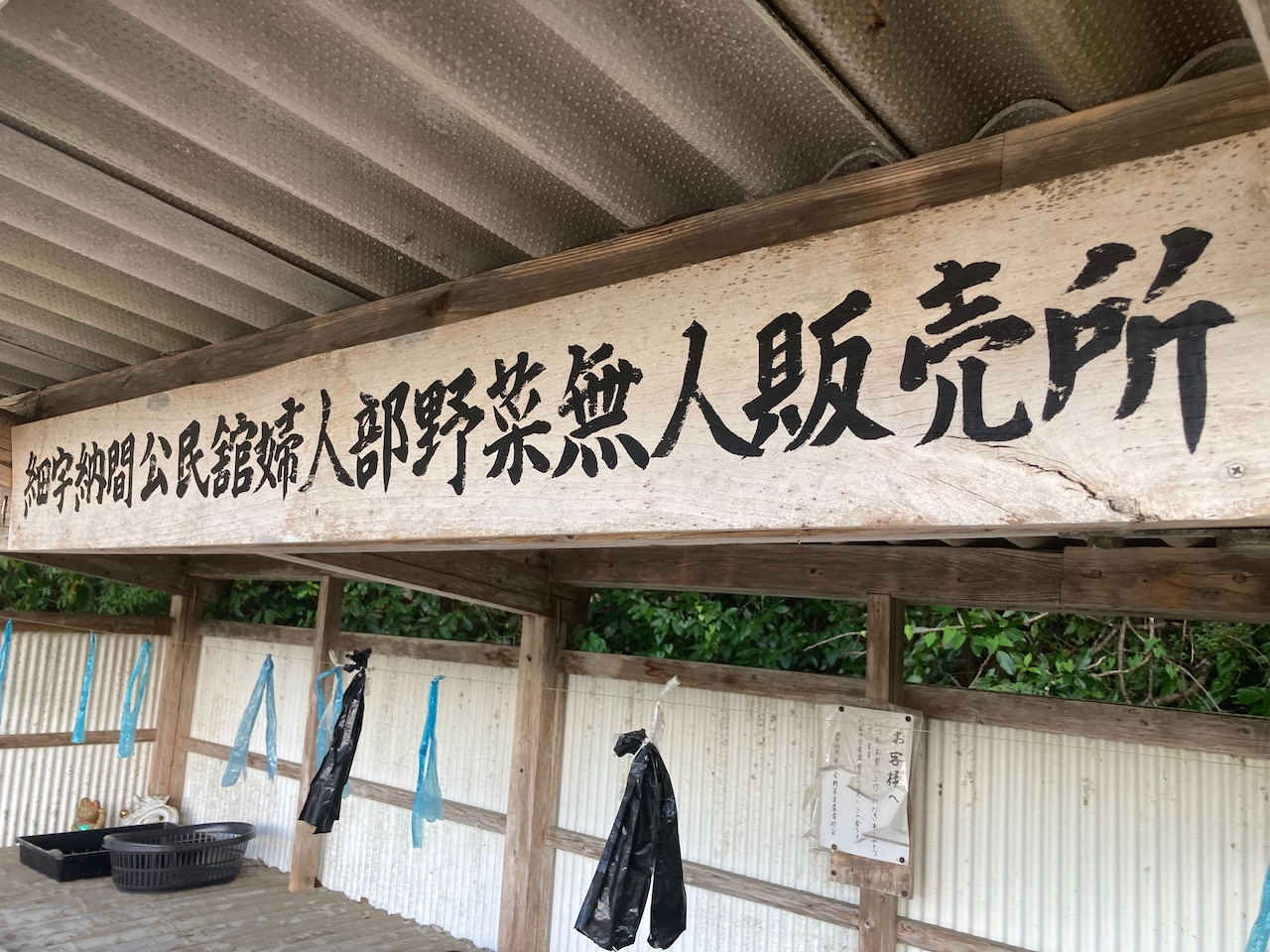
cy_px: 476
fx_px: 1027
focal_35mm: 28
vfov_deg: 49.7
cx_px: 635
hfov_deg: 63.4
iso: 32
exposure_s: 1/121
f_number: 1.8
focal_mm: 3.99
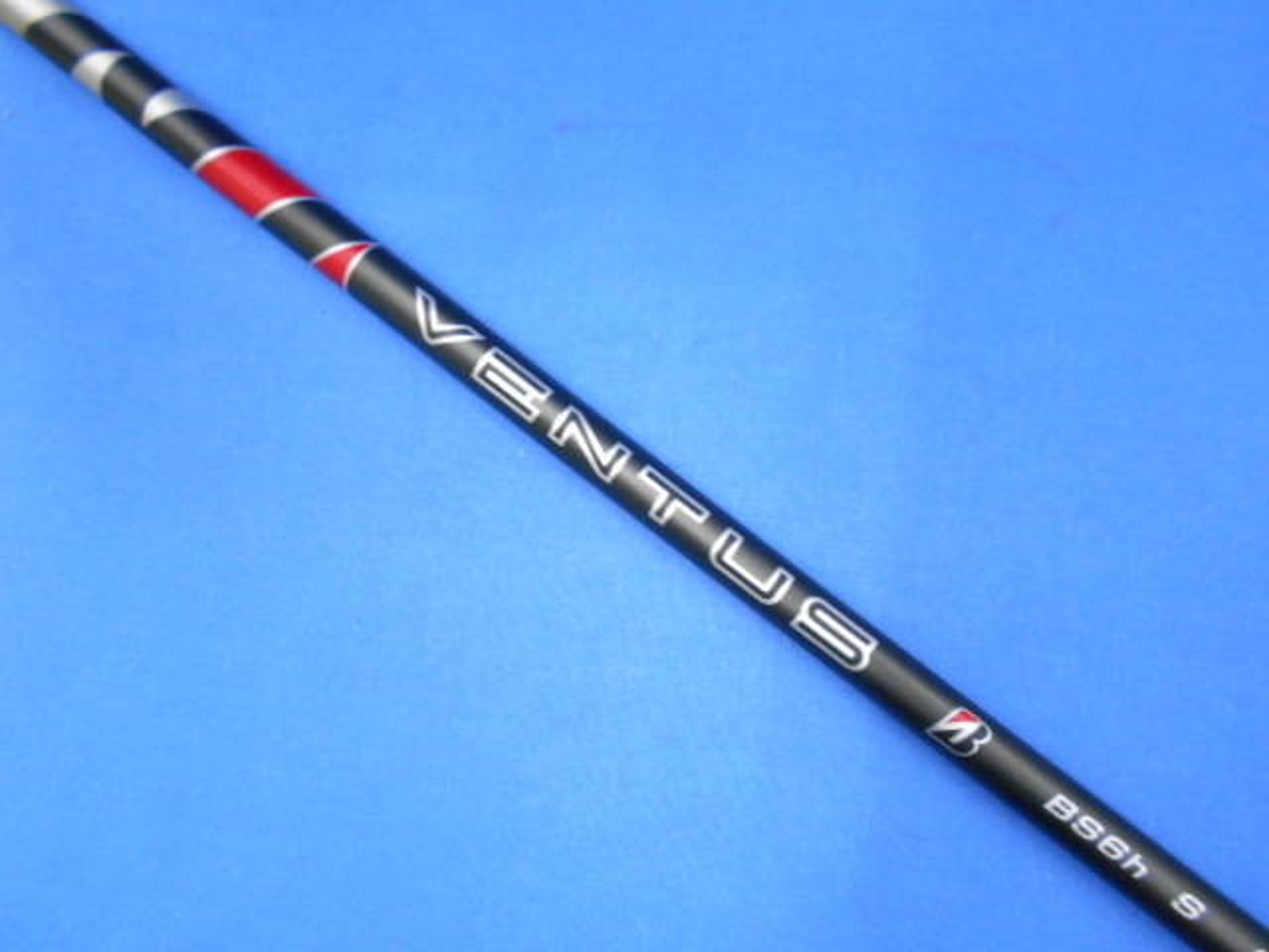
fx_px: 953
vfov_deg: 53.1
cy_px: 476
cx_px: 634
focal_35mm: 26
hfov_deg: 67.3
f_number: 3.2
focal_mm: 4.6
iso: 400
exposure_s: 1/30
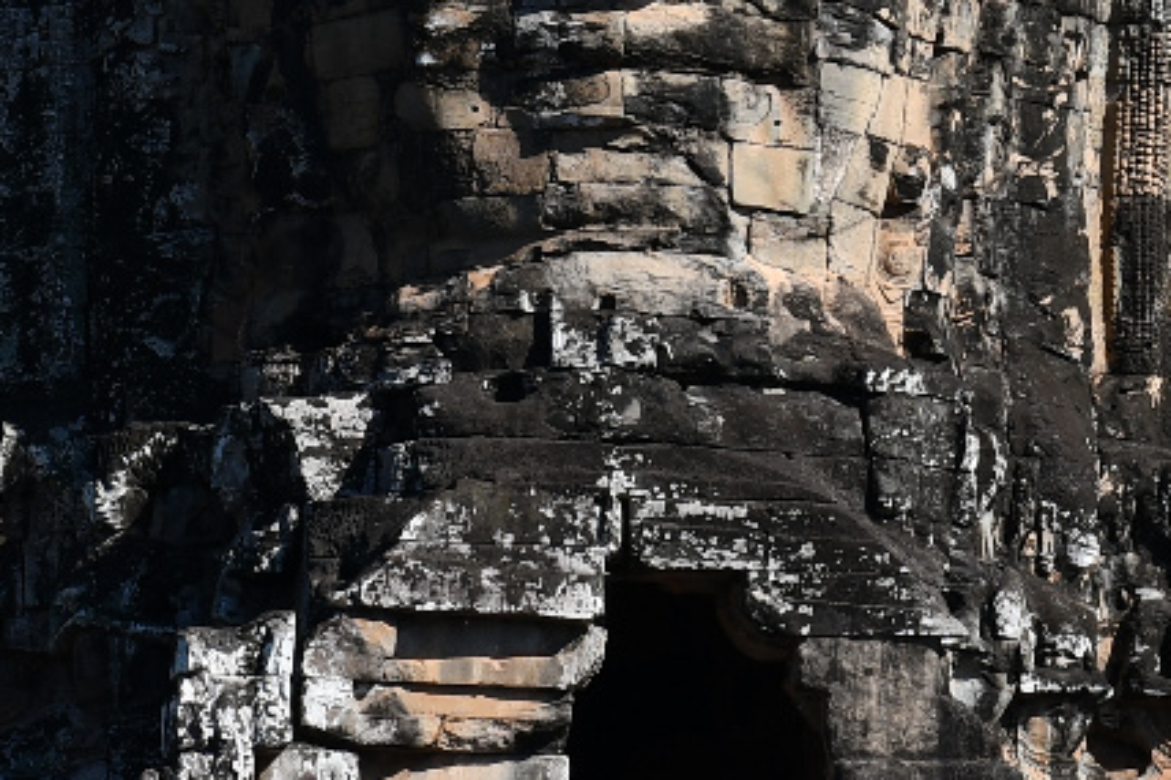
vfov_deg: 3.3
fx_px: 13623
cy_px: -640
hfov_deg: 4.9
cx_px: 583
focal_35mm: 419
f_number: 9
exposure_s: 1/320
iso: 100
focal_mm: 75
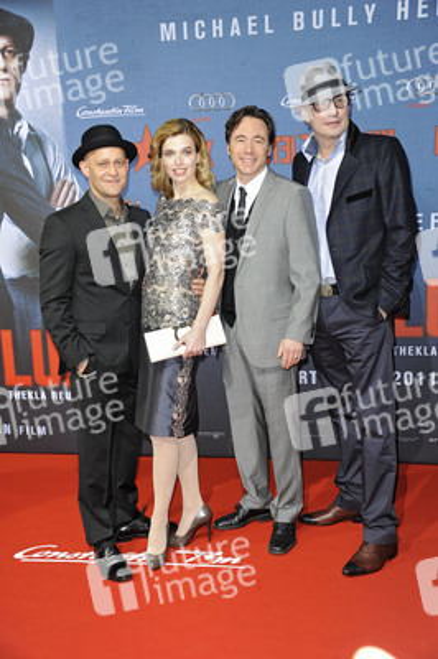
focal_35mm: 50
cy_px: 330
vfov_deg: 39.6
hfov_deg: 26.9
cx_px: 219
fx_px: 914
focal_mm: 50
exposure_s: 1/160
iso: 500
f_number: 5.6
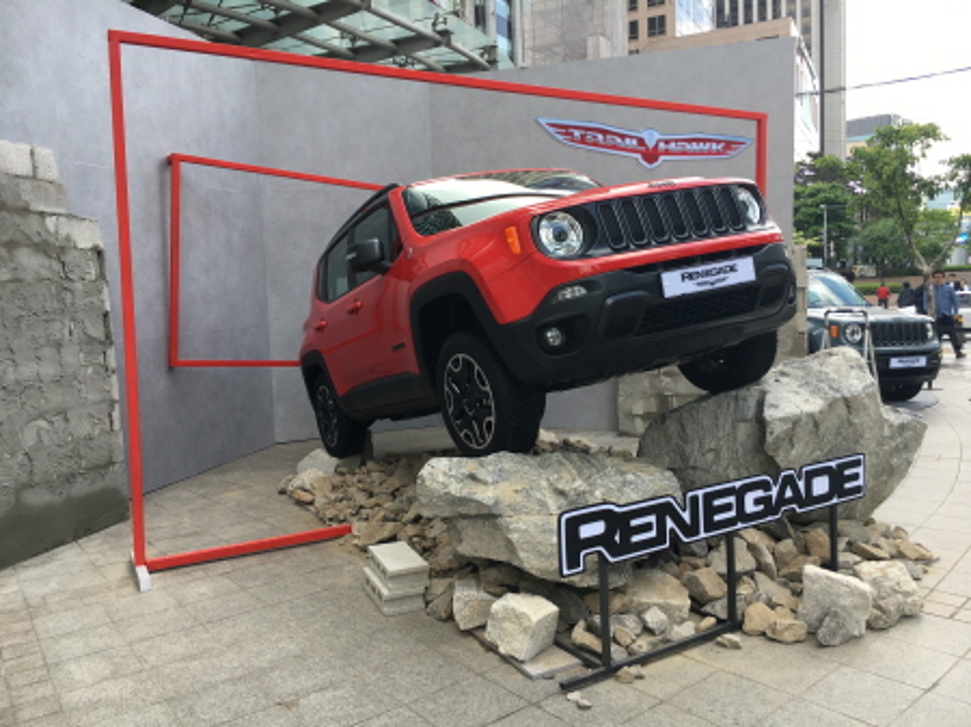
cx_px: 486
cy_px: 364
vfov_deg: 48.2
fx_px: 813
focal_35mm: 29
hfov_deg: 61.7
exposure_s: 1/221
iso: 25
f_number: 2.2
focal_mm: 4.15
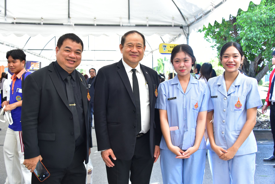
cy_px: 92
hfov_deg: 44.5
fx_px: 336
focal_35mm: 44
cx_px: 138
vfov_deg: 30.5
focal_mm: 44
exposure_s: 1/200
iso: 500
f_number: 5.6
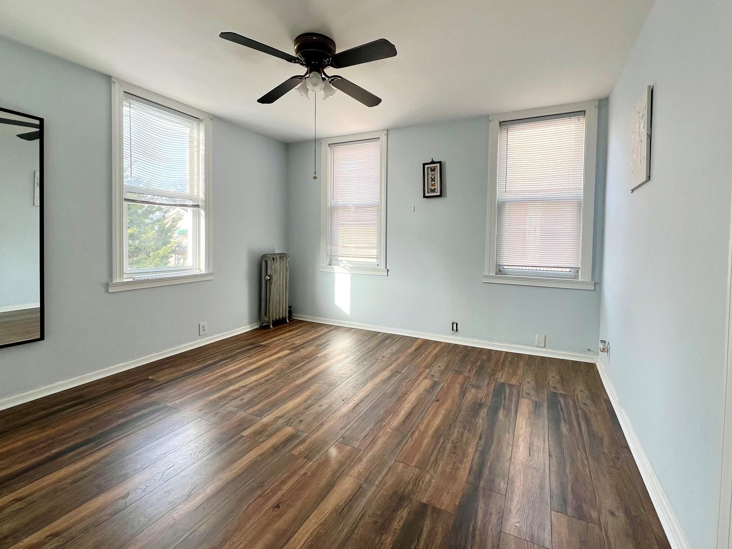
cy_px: 247
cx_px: 370
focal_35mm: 15
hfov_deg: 98.2
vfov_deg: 81.5
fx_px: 317
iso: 32
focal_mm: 1.57
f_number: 1.8
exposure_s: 1/99
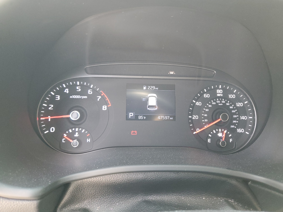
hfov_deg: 67.3
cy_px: 106
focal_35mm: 26
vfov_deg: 53.1
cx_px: 142
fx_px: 213
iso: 158
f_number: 1.5
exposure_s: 1/60.2
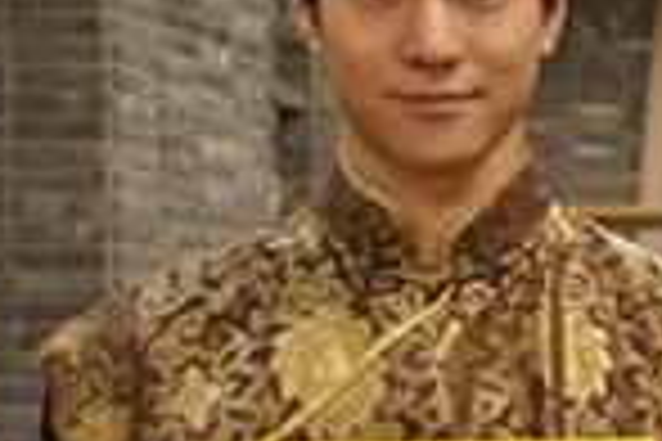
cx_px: 1099
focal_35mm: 101
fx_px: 1857
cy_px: 526
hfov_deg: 17.4
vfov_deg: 13.2
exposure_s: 1/30
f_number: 3.5
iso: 400
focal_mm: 18
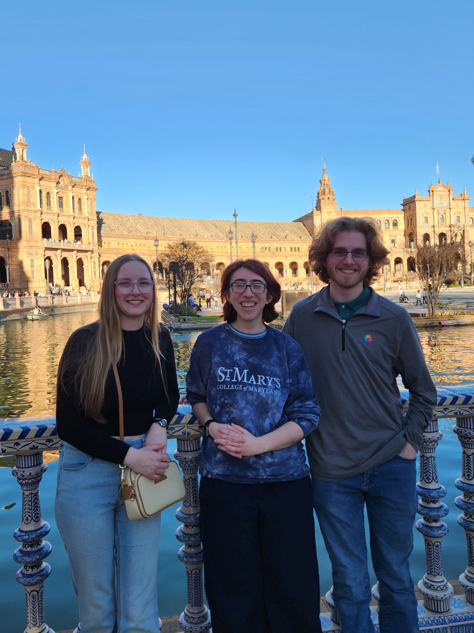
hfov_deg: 49.7
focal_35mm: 28
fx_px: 511
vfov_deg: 63.3
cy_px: 286
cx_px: 226
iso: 20
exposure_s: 1/505
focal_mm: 5.4
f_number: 1.8
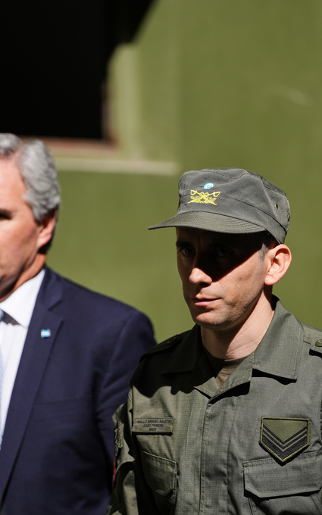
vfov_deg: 6.8
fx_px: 4311
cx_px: 150
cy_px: 257
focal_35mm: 307
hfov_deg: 4.3
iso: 125
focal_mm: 200
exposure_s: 1/4000
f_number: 2.8
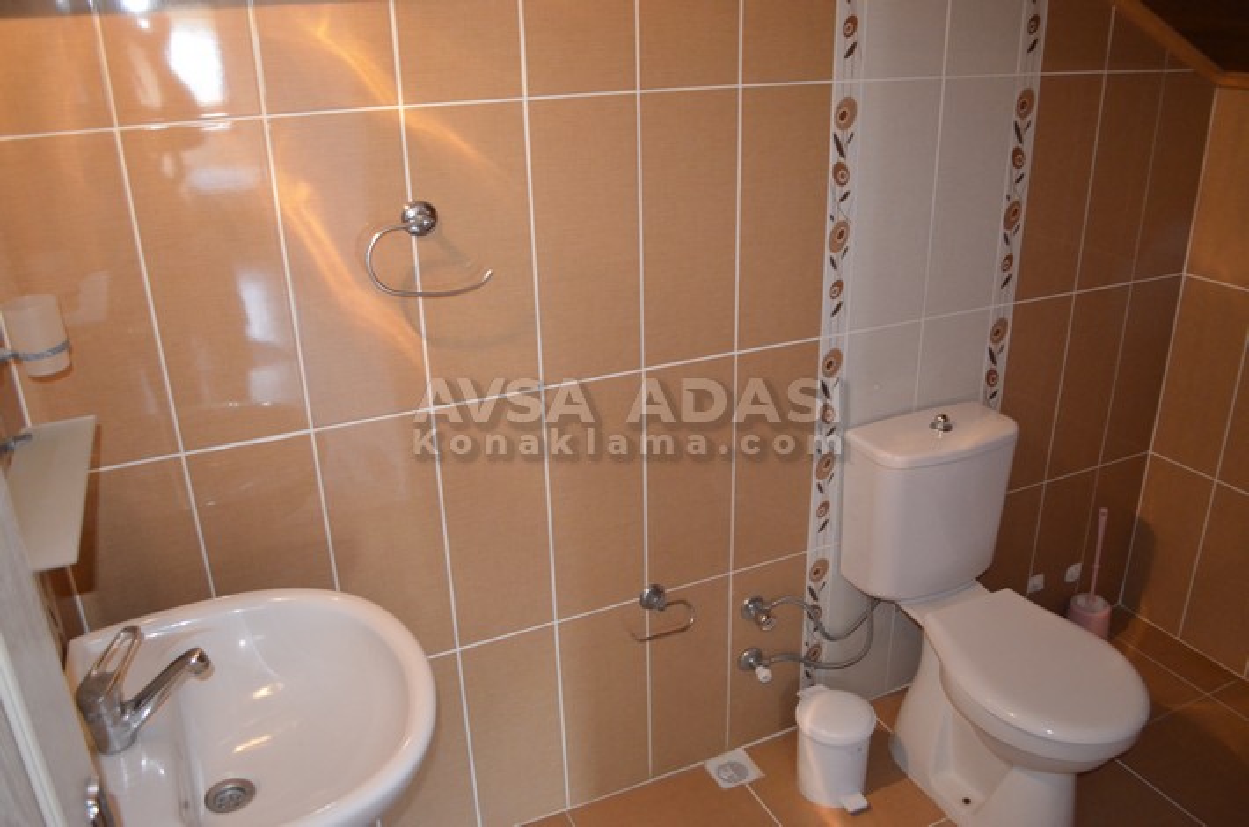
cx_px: 624
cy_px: 414
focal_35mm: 27
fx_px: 935
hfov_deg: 67.5
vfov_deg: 47.7
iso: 2800
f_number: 3.5
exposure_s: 1/60
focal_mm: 18
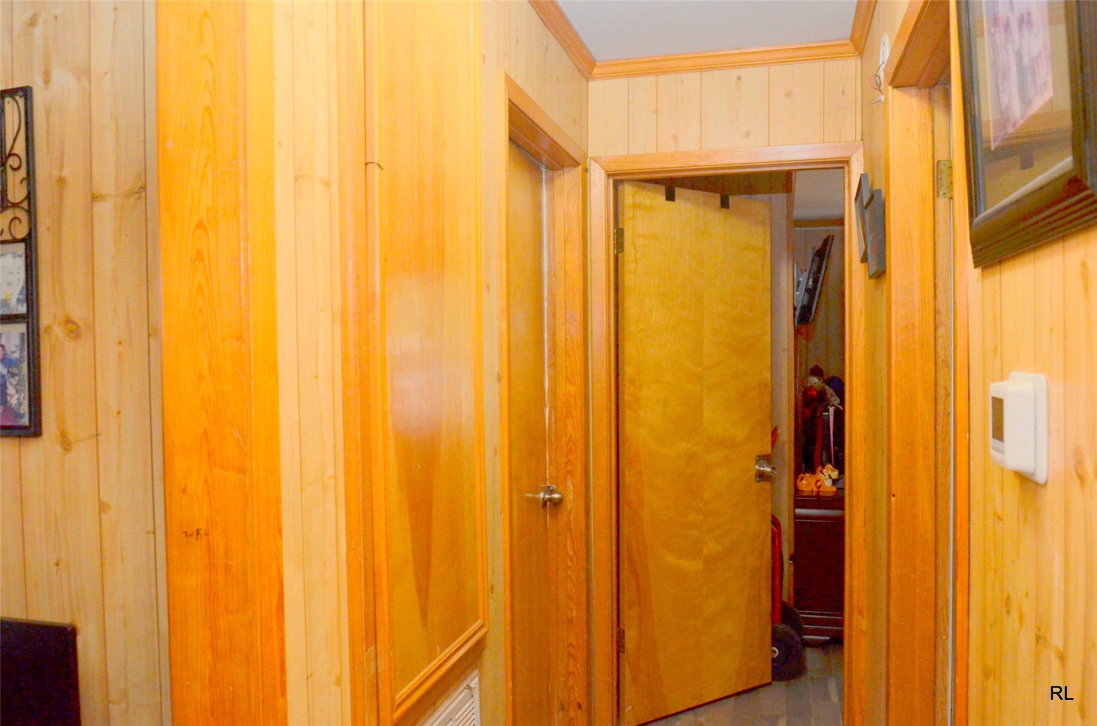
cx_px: 548
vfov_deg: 47.7
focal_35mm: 27
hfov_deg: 67.5
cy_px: 363
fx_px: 821
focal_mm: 18
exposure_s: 1/60
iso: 800
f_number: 7.1
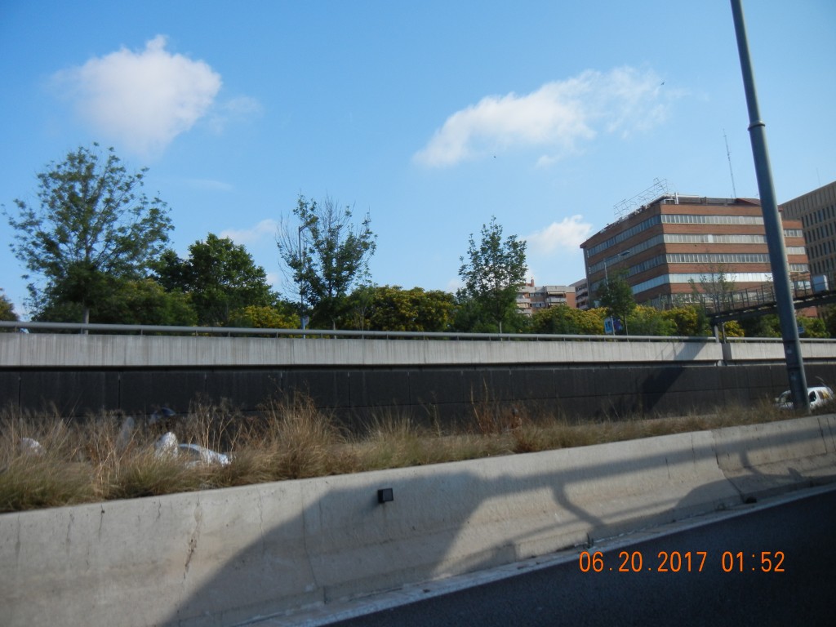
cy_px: 314
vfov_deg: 46.8
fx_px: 725
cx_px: 418
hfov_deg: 60.0
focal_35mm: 30
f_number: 3.5
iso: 160
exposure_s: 1/838
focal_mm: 5.4
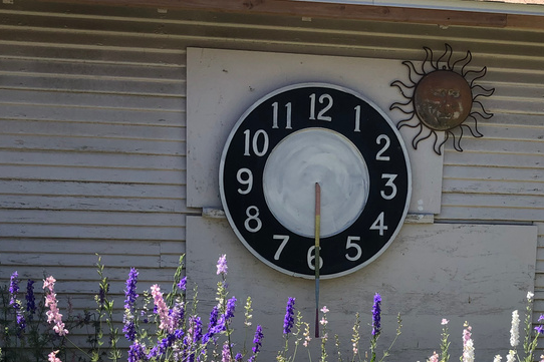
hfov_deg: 36.1
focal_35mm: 55
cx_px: 339
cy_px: 329
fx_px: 831
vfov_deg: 23.9
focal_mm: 3.99
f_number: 1.8
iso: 20
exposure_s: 1/899
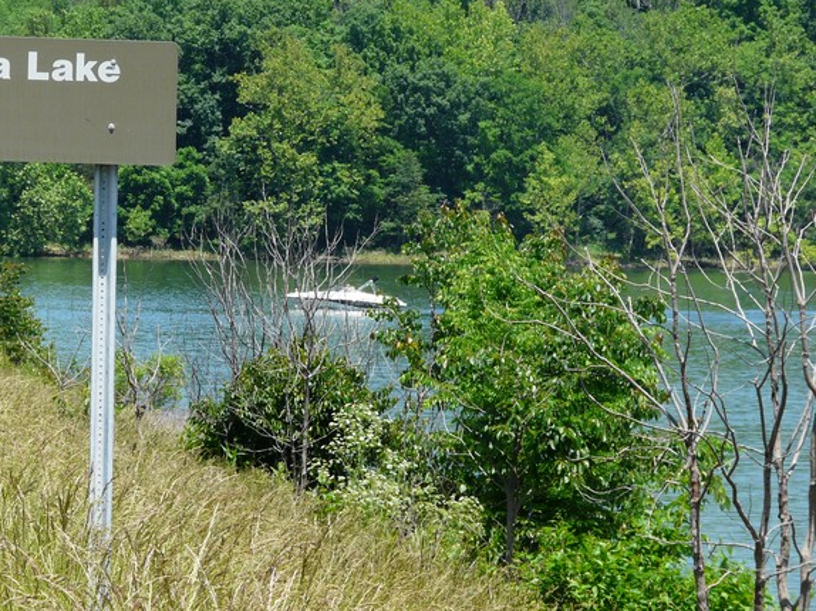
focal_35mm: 244
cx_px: 274
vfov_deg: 6.1
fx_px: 5749
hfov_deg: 8.1
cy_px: 226
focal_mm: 28.8
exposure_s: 1/320
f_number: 5.6
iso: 100
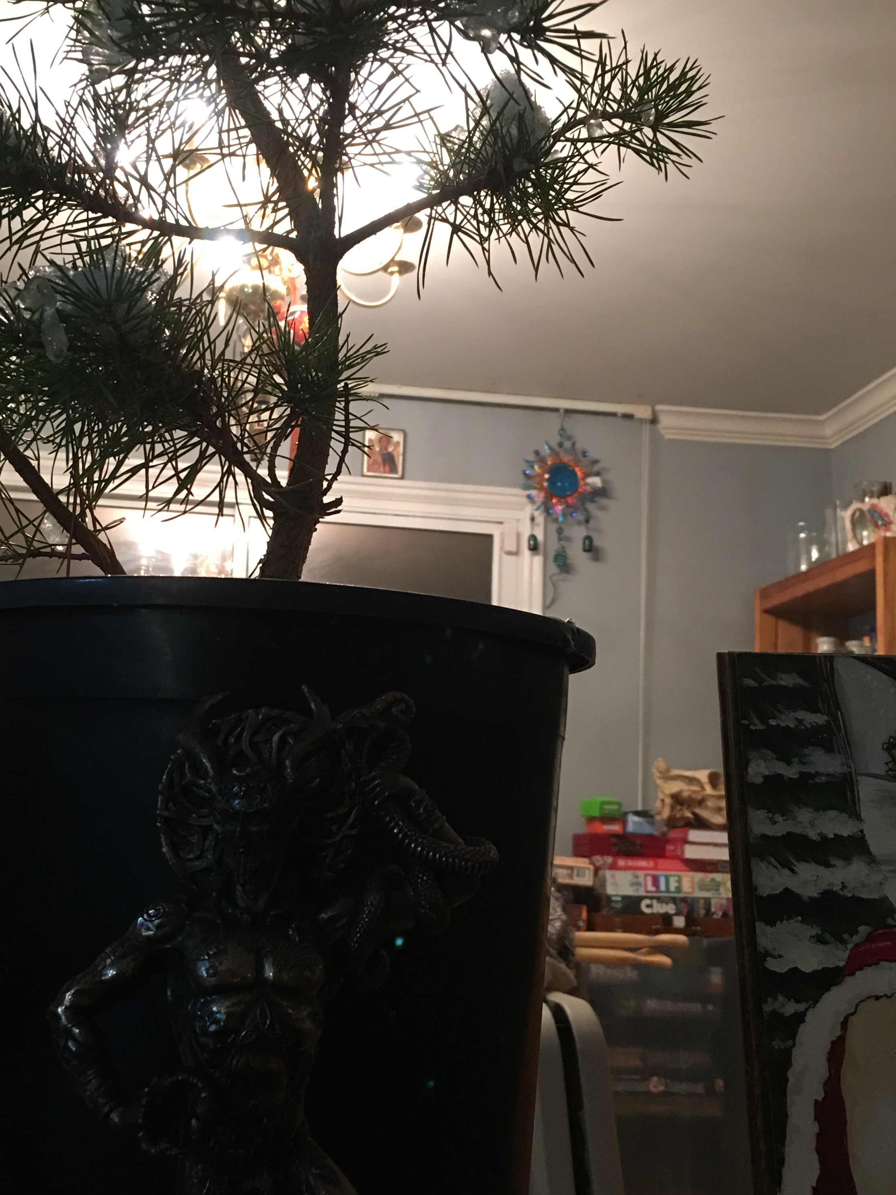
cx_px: 304
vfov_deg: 47.9
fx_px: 1346
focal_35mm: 39
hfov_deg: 36.5
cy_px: 605
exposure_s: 1/15
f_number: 2.2
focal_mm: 4.15
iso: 80
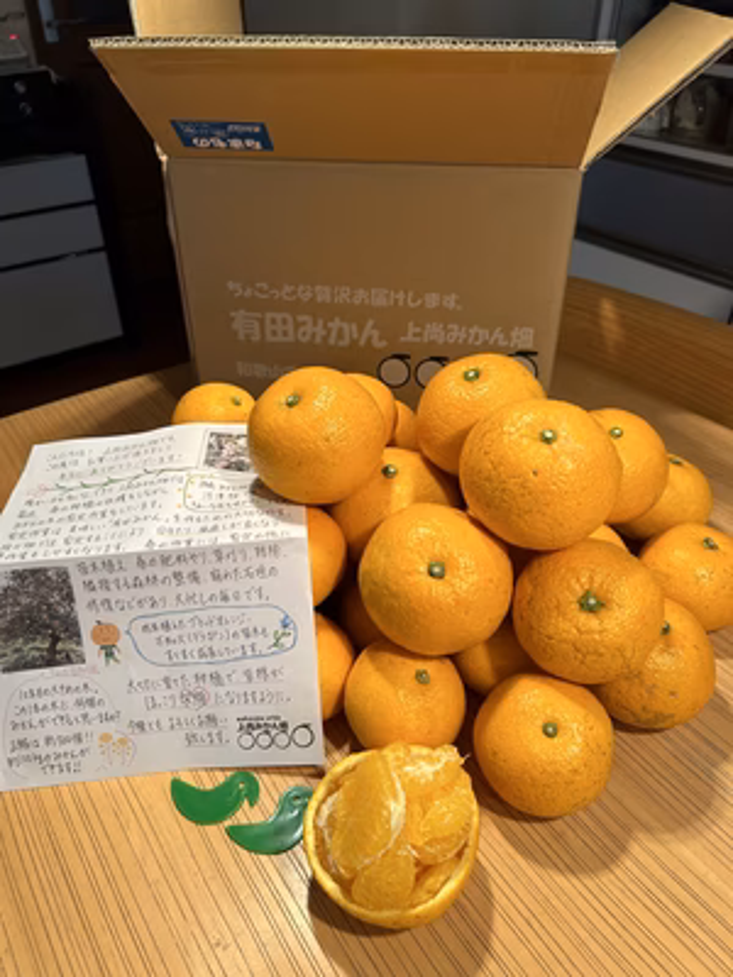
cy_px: 488
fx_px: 734
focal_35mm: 26
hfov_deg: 53.1
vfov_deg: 67.3
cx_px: 366
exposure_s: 1/60
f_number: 1.5
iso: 80
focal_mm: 5.7
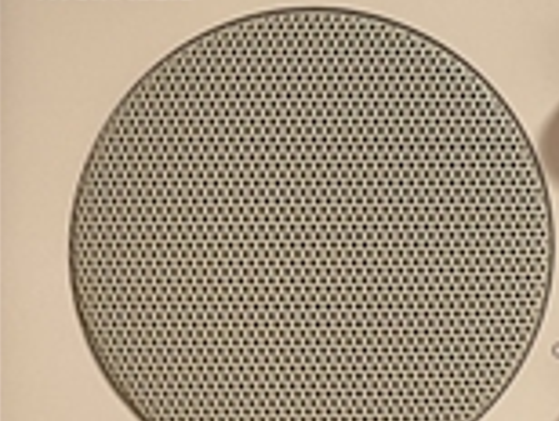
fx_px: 1747
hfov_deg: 17.5
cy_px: 131
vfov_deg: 13.7
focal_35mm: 108
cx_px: 632
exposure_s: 1/25
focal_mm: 4.2
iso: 1000
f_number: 1.6
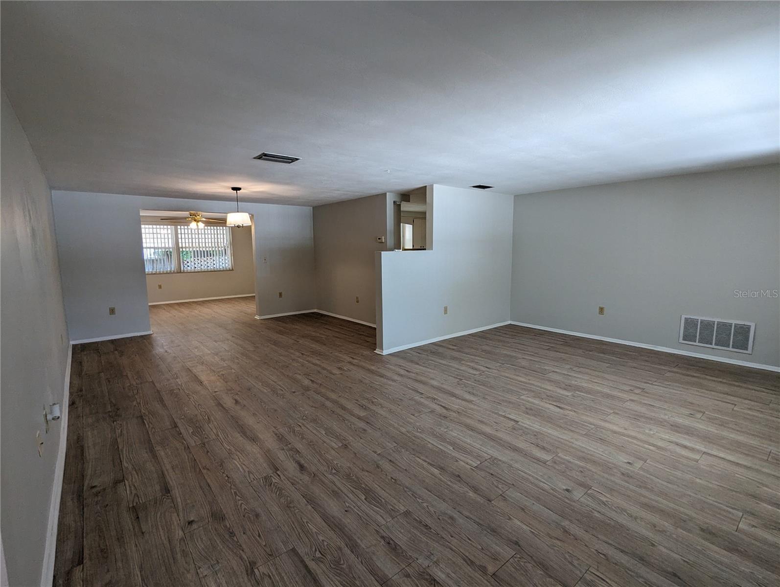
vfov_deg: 78.2
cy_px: 294
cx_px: 390
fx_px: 361
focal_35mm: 16
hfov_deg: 94.4
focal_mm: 2.35
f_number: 2.2
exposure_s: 1/40
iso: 56
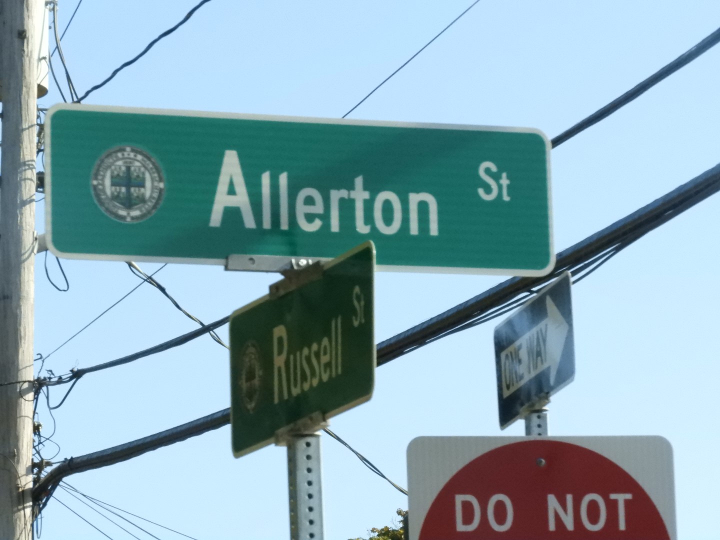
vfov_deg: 6.8
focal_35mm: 220
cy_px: 270
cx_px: 360
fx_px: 4576
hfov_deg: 9.0
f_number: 7.6
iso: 1600
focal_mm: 39.4
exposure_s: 1/2500
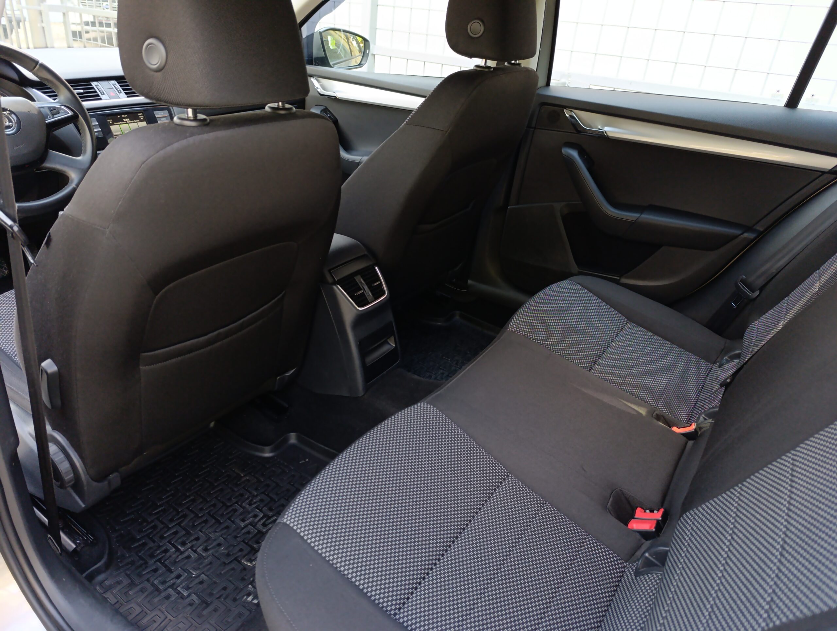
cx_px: 418
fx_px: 557
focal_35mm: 23
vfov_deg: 59.0
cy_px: 316
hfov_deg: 73.8
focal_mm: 6.14
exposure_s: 1/100
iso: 400
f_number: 1.6
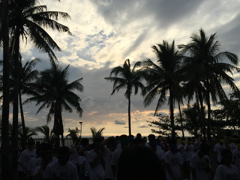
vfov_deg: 39.6
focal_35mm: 36
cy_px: 77
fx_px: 250
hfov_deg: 51.3
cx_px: 115
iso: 32
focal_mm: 4.15
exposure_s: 1/4950
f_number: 2.2
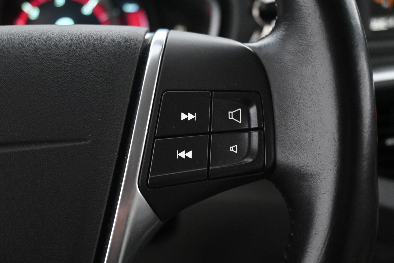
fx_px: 435
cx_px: 197
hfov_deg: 48.7
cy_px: 132
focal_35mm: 40
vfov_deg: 33.6
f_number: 4.5
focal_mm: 26.5
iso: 6400
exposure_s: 1/40
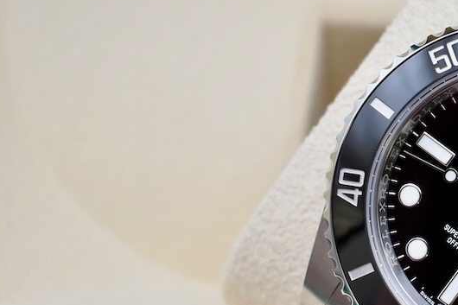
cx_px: 516
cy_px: 203
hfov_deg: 22.0
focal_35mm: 87
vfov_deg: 15.7
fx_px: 1106
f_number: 4.5
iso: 800
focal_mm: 24
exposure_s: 1/125
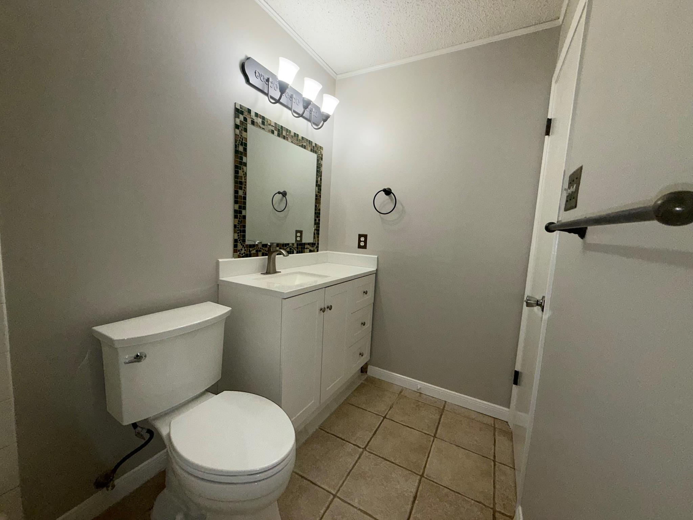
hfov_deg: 102.1
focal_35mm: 14
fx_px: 280
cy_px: 260
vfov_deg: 85.7
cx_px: 346
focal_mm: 2.22
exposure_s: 1/120
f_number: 2.2
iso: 100
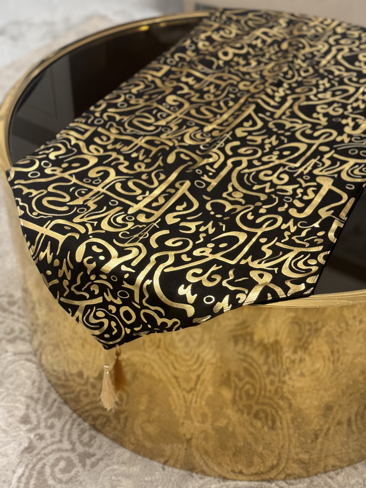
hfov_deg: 30.3
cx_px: 183
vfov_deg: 39.7
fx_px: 677
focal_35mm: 48
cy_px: 244
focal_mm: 6.76
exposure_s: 1/50
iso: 200
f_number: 1.78
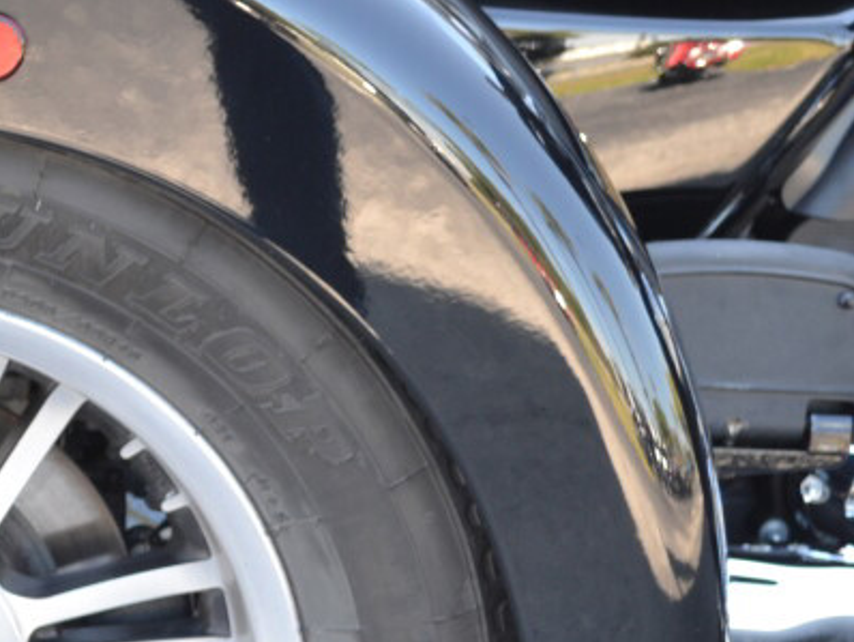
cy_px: 494
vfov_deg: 13.1
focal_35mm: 113
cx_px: -124
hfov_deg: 16.8
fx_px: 2789
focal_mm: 26
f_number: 5
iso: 400
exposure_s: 1/100
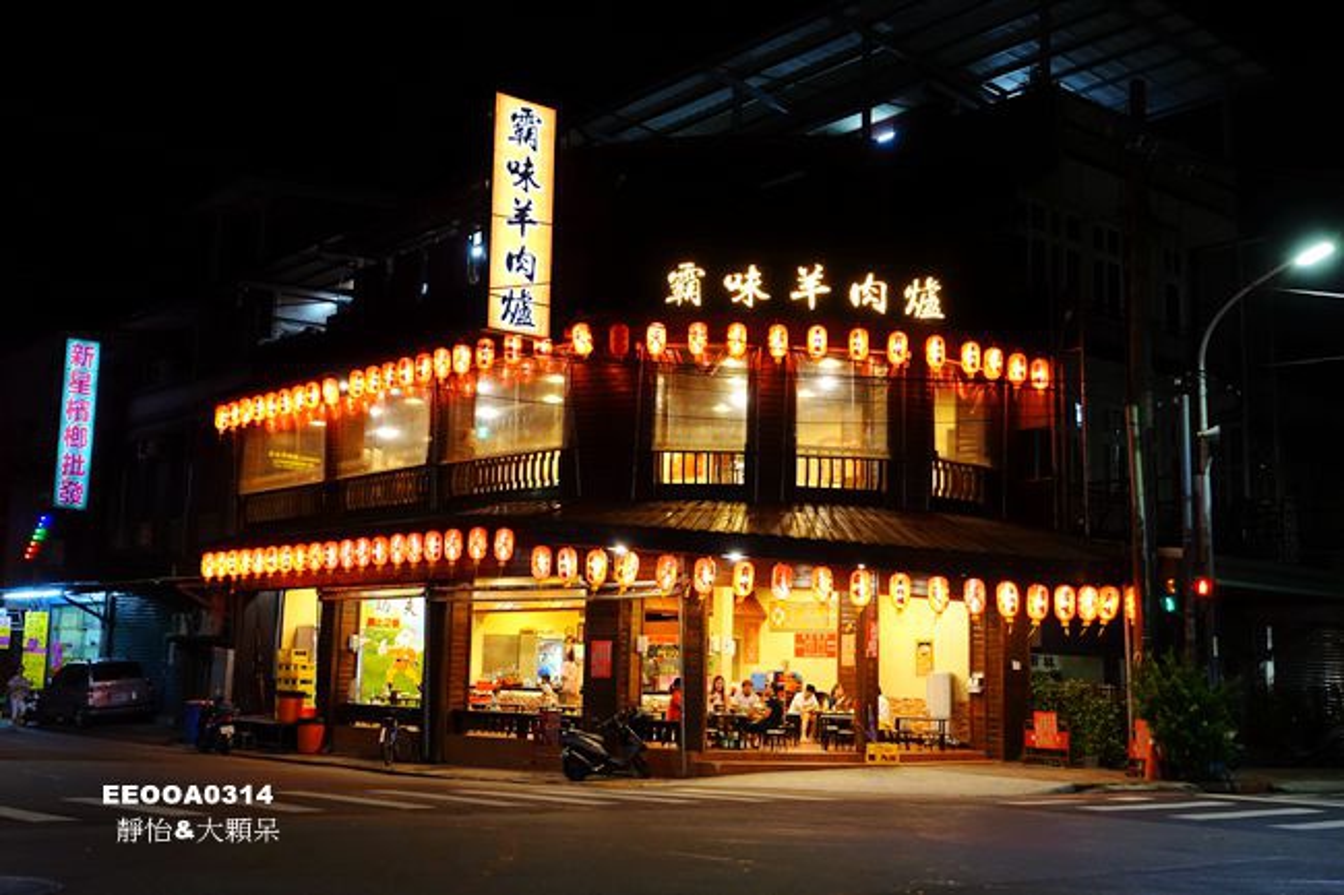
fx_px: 1530
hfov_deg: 47.4
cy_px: 448
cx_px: 672
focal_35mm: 41
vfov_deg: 32.6
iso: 640
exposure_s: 1/50
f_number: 2.8
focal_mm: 14.9
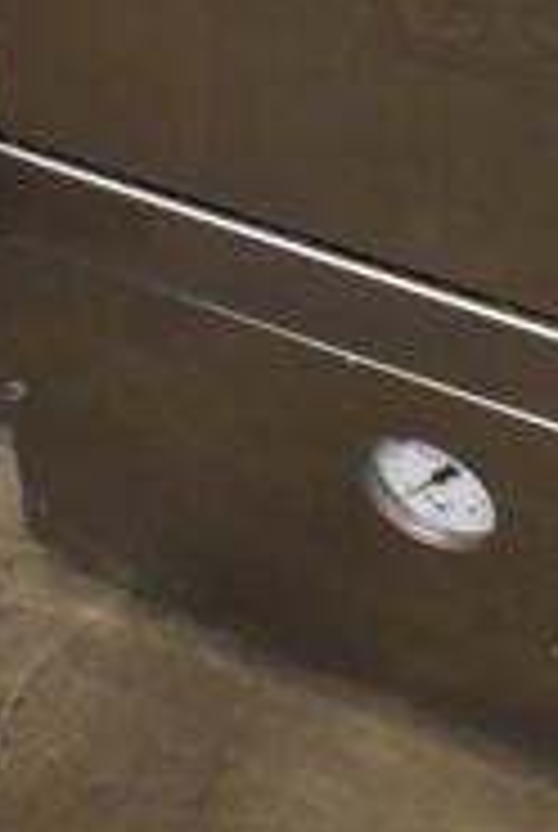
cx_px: 886
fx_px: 3081
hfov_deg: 10.0
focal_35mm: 133
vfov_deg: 14.2
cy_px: -488
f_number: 3.5
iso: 2500
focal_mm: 18
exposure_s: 1/125
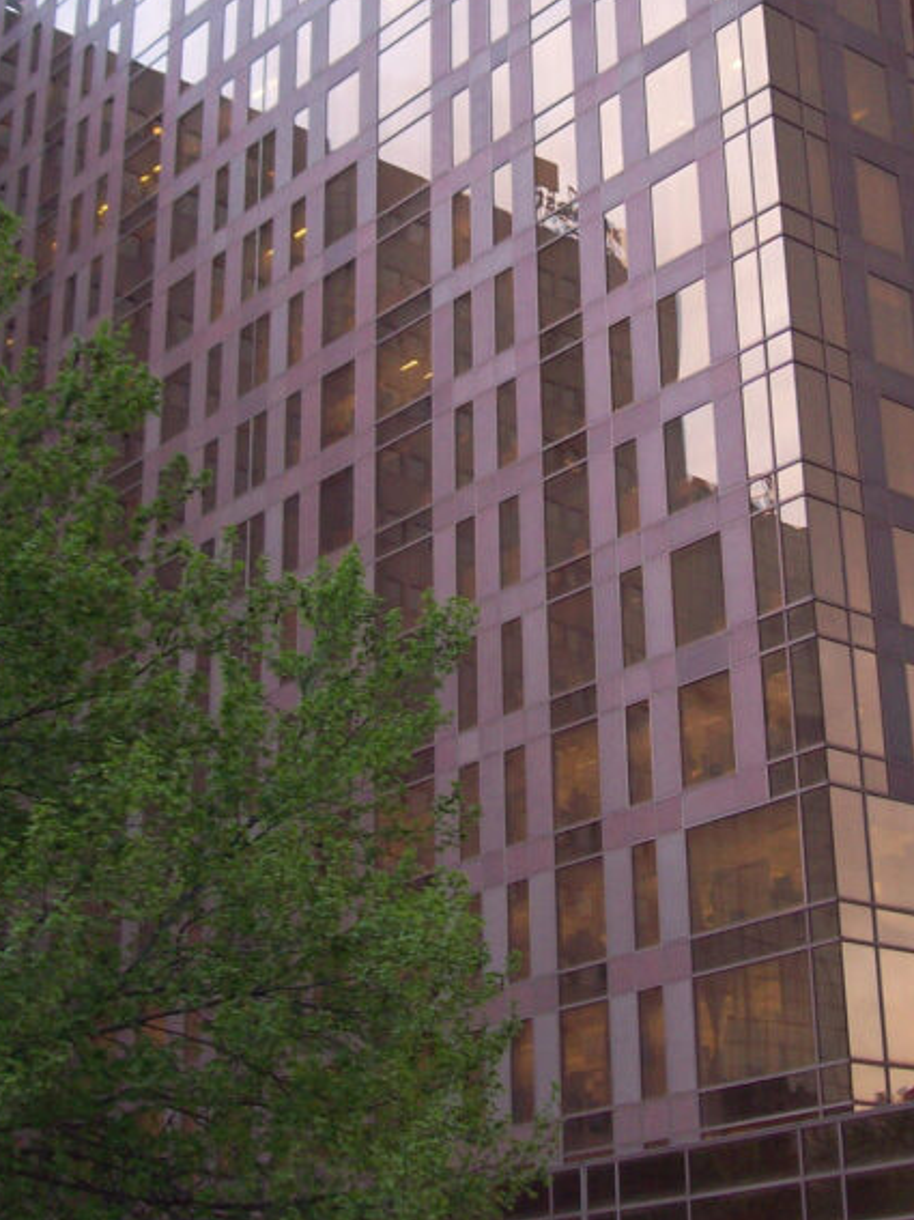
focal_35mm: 65
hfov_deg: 22.5
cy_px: 280
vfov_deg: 29.3
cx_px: 606
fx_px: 2289
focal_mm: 6
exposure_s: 1/26.5
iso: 80
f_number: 2.7
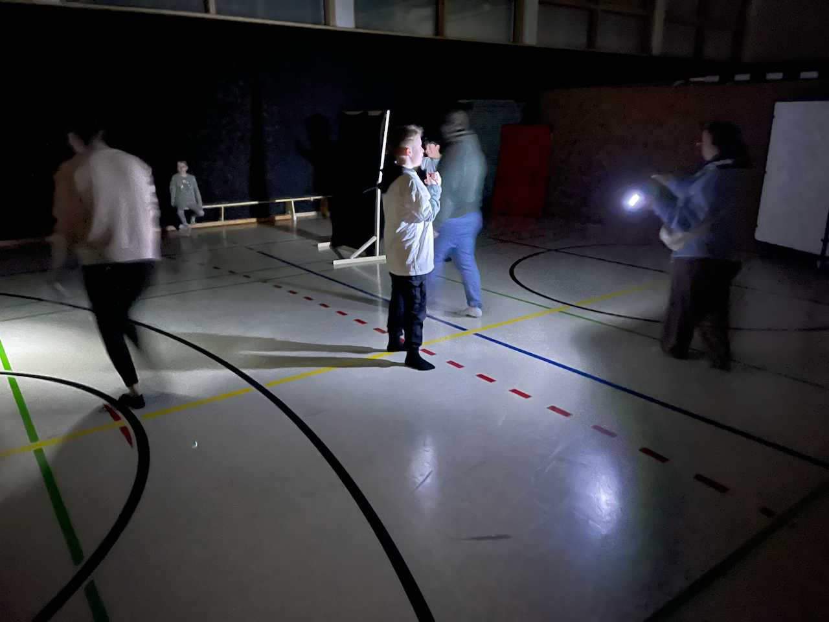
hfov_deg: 69.4
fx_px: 599
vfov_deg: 54.9
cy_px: 311
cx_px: 414
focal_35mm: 25
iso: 2000
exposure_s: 1/9
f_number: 1.6
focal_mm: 5.1
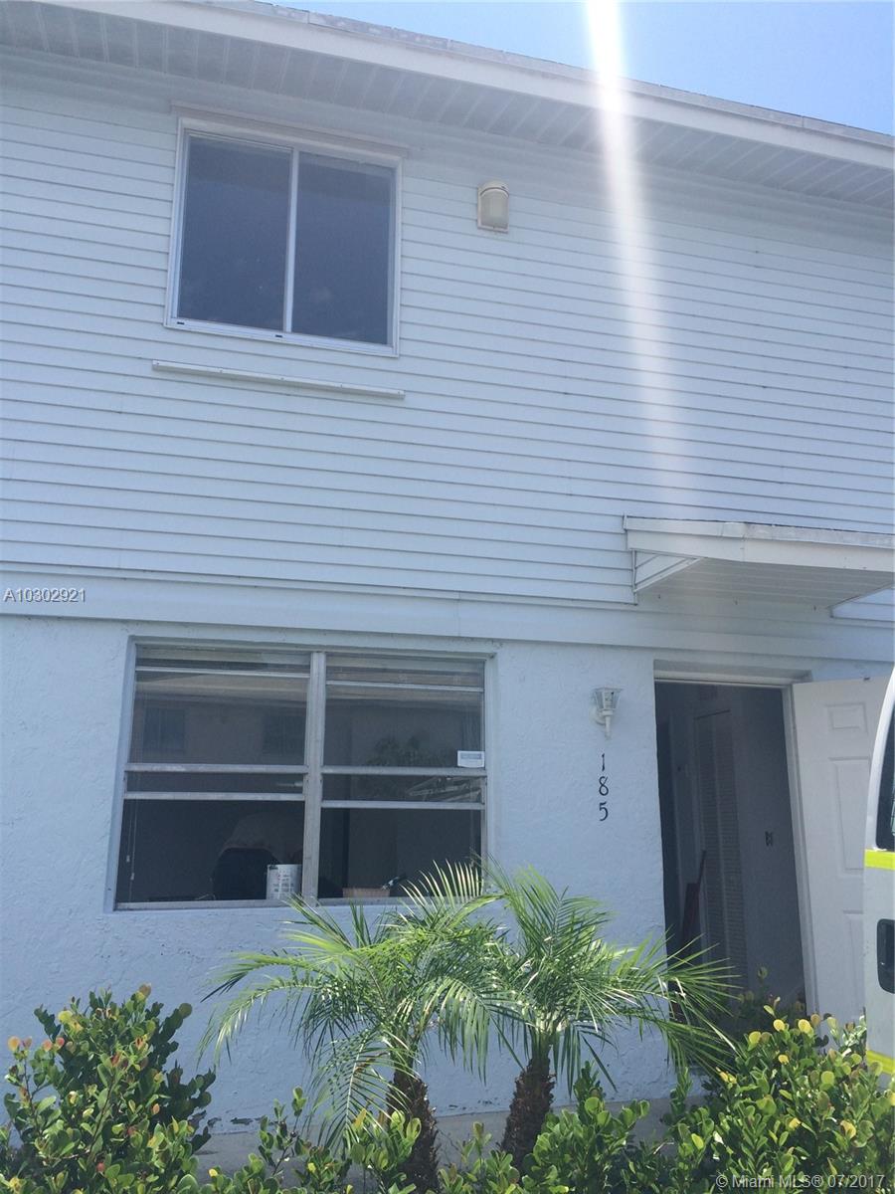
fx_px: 1000
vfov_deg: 61.7
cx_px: 448
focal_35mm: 29
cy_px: 597
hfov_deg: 48.2
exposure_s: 1/1520
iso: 32
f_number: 2.2
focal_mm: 4.15
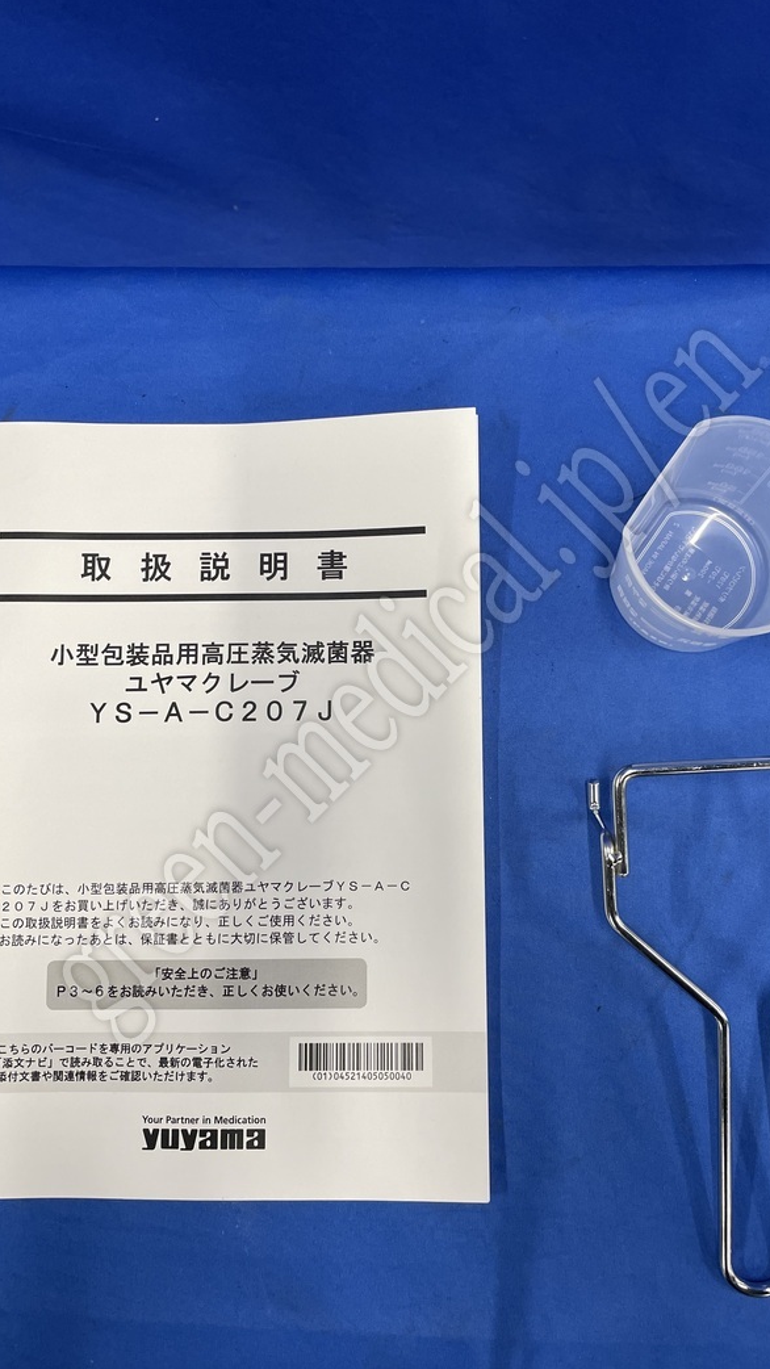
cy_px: 685
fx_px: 1053
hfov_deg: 40.1
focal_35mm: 29
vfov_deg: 66.1
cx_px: 419
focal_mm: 4.2
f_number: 1.6
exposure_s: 1/121
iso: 100
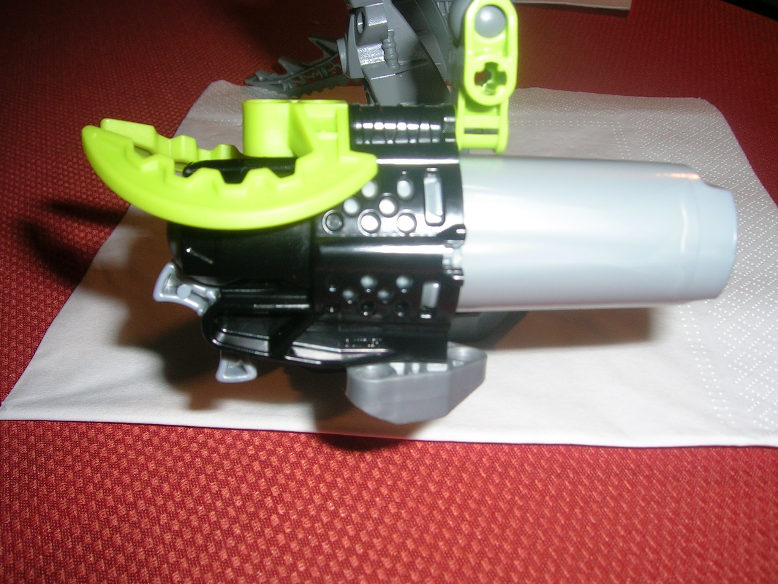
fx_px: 787
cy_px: 292
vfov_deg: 40.7
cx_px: 389
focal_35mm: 35
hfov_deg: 52.6
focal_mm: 5.4
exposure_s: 1/60.1
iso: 50
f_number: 4.8
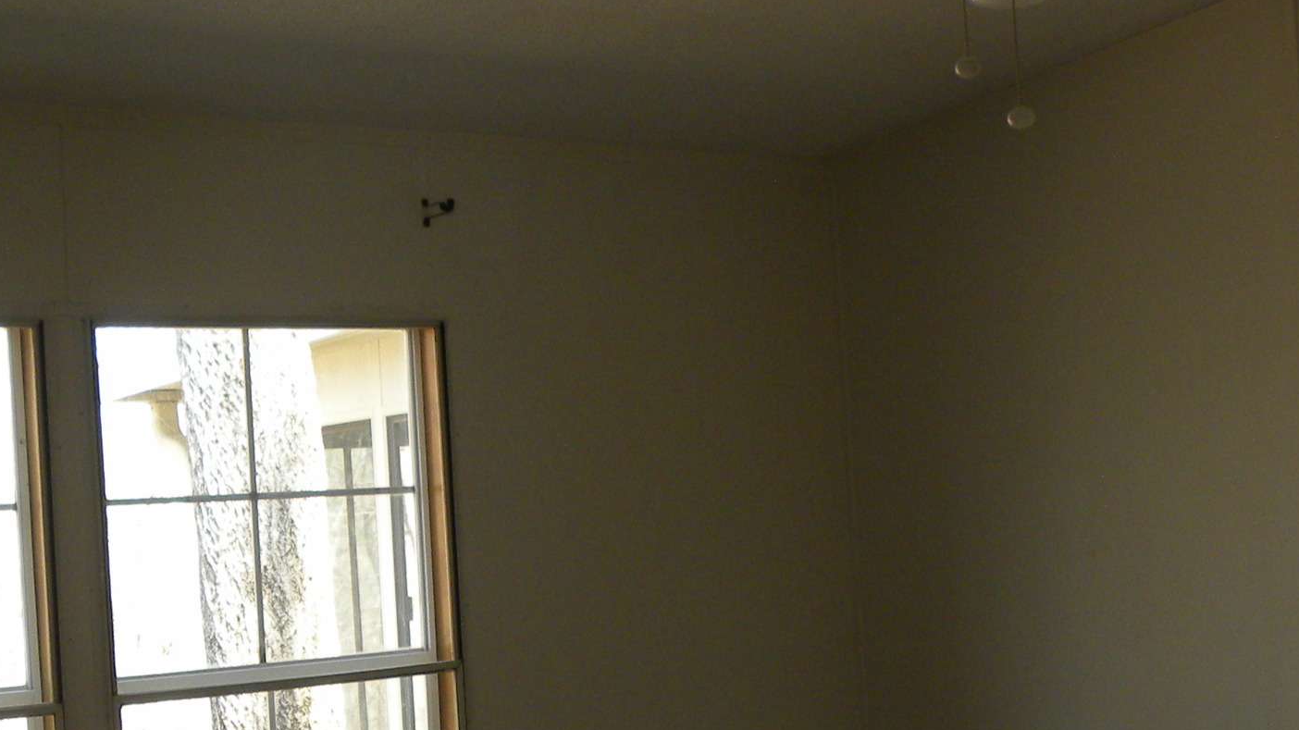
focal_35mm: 62
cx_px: 439
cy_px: 557
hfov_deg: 33.6
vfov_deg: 19.3
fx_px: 2135
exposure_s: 1/88.6
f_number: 2.8
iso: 111
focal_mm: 4.6
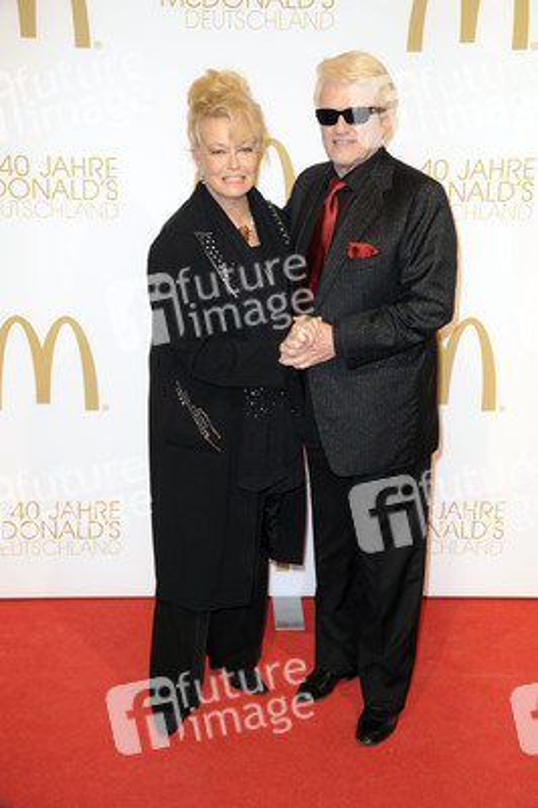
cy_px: 404
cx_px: 269
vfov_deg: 35.7
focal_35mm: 56
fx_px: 1257
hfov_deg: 24.2
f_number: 7.1
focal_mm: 56
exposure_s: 1/250
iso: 800
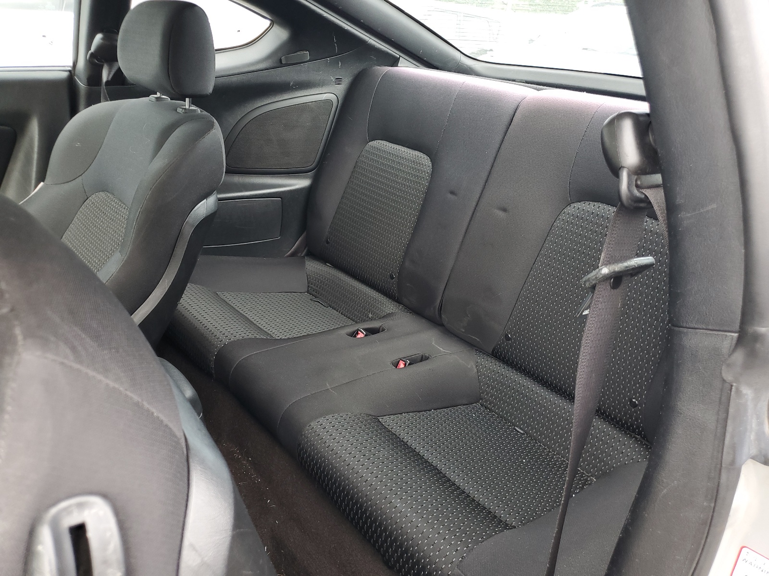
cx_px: 384
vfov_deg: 53.1
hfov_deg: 67.3
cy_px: 288
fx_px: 578
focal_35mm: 26
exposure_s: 1/120
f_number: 1.5
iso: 67
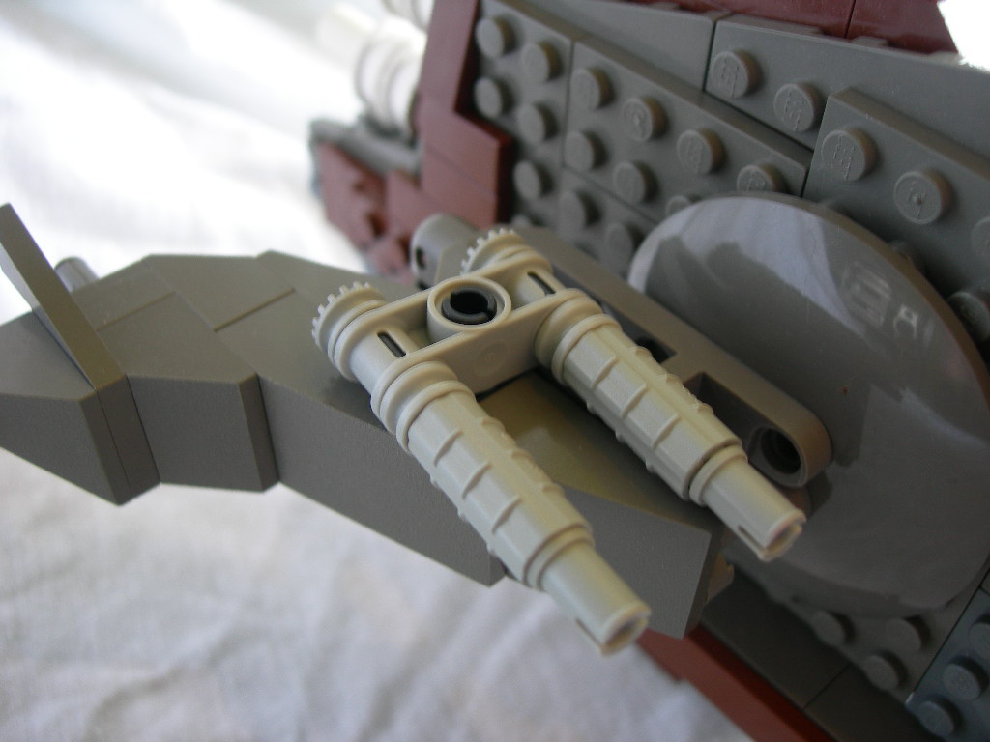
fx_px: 1087
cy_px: 371
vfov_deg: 37.7
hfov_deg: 49.0
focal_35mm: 38
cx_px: 495
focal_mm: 7.8
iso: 50
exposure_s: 1/8.4
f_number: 2.8
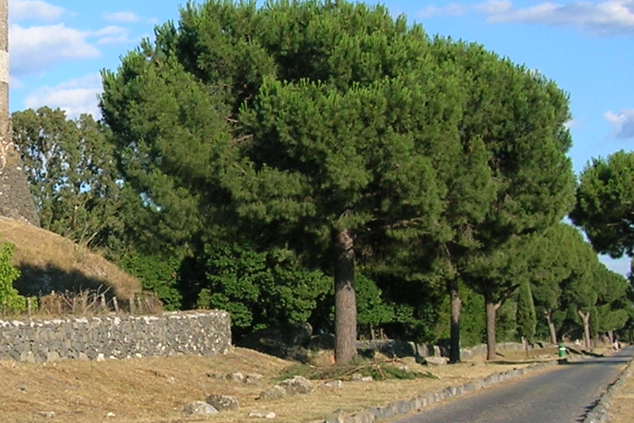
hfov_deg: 19.8
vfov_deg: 13.6
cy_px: 207
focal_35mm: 101
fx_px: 1779
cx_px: 66
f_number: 4.9
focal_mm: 5.7
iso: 50
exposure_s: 1/325
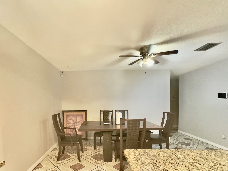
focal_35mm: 18
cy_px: 107
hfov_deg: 87.2
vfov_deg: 70.4
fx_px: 119
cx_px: 98
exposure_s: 1/60
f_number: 2.2
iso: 1250
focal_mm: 2.22
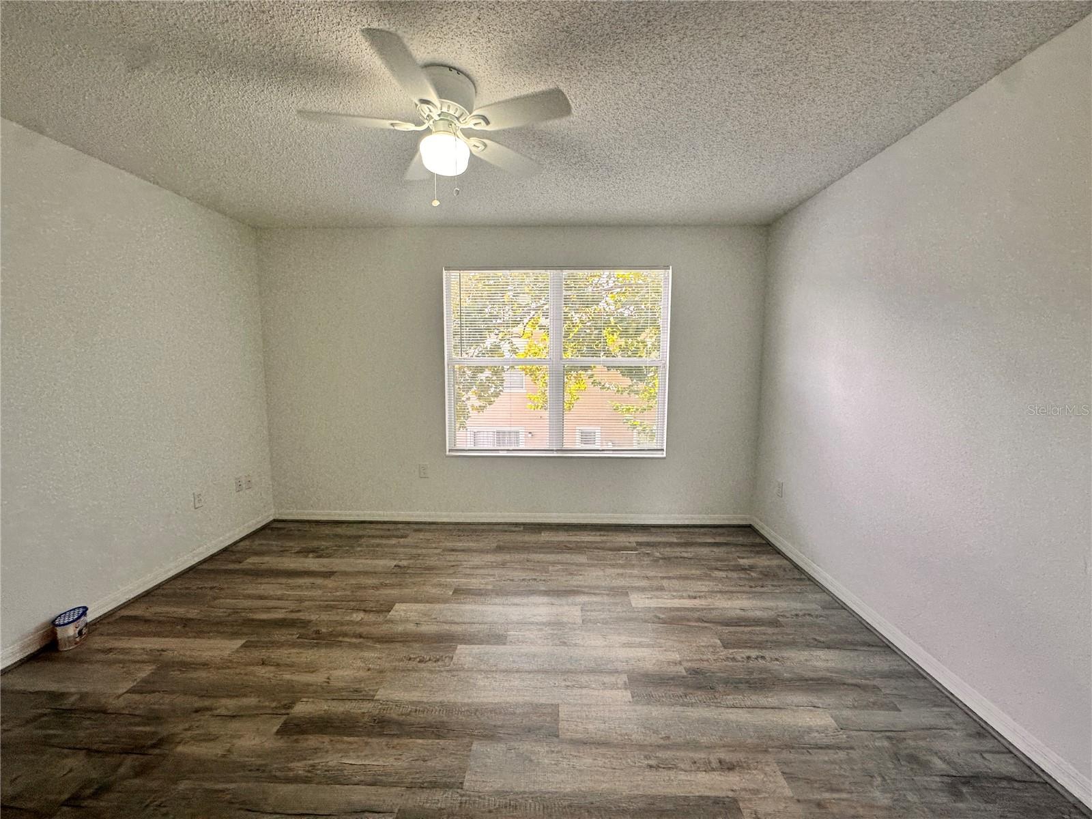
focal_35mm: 14
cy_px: 410
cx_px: 546
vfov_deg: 85.7
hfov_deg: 102.1
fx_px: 442
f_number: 2.2
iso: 80
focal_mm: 2.22
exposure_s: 1/120
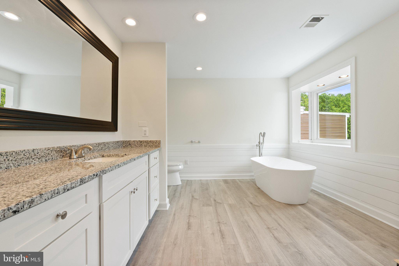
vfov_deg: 77.3
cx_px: 200
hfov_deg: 100.4
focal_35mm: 15
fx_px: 166
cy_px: 133
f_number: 8
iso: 400
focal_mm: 10
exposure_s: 1/20
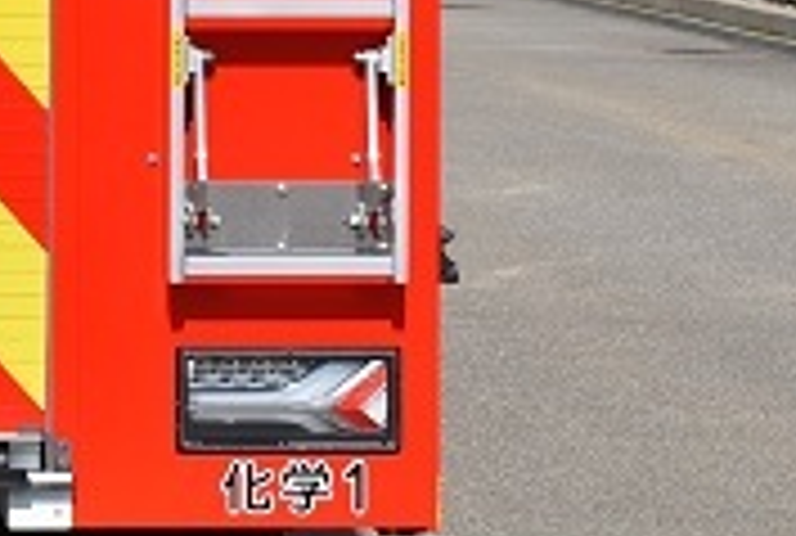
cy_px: -252
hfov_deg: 8.3
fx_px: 5387
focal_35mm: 243
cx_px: -281
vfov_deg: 5.6
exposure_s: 1/400
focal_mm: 48
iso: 200
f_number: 10
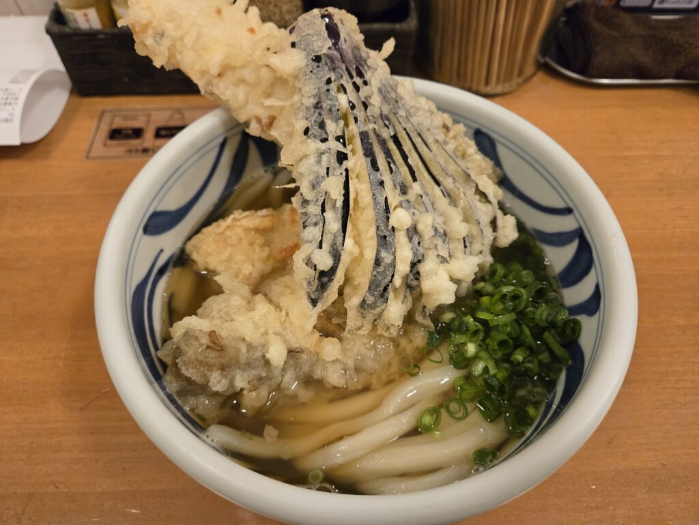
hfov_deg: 73.9
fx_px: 464
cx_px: 350
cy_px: 262
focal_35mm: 23
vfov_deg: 58.9
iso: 1000
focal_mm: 5.4
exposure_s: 1/100
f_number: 1.8
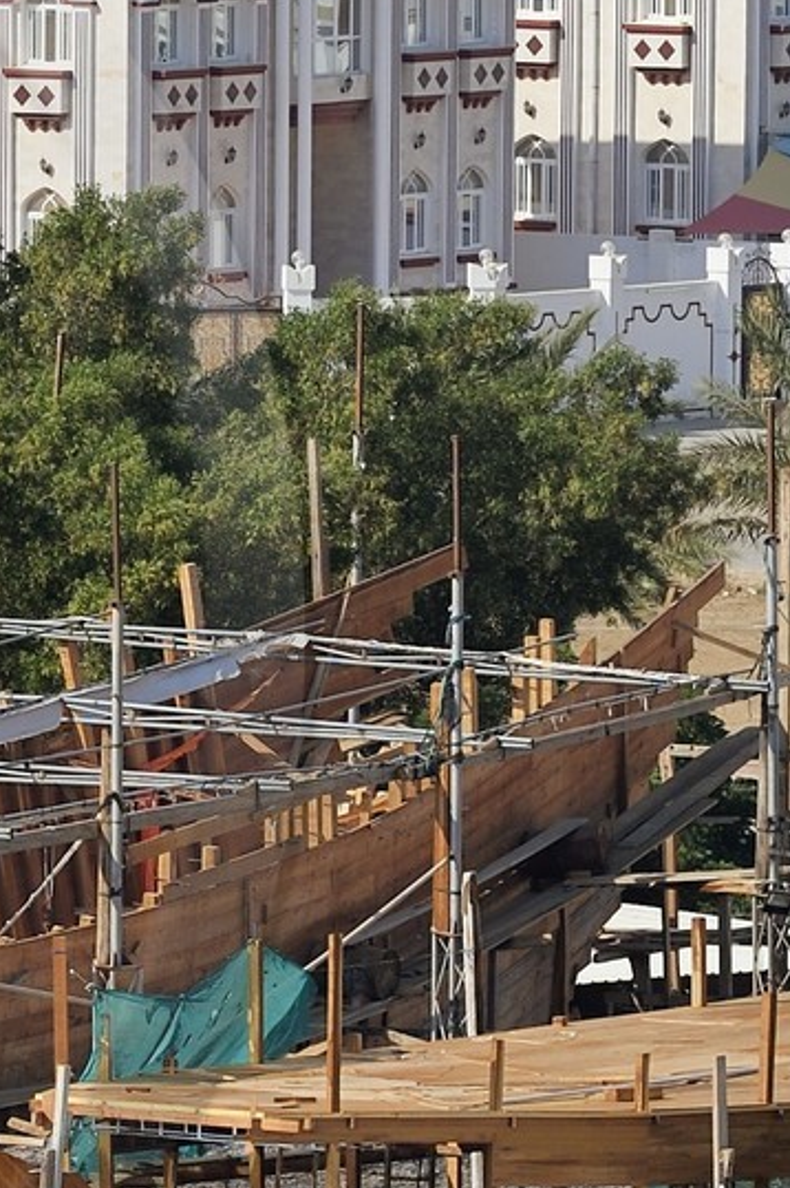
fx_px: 27255
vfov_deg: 2.5
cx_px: -722
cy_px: 636
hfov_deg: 1.7
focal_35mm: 827
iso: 200
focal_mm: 185
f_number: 9
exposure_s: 1/500
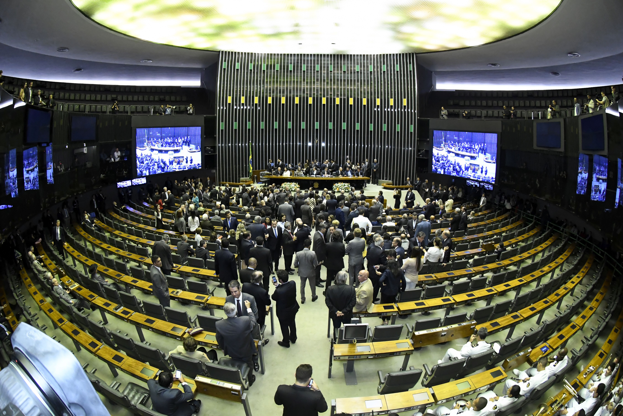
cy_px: 208
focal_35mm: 15
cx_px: 312
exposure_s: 1/80
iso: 5000
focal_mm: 10.5
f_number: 5.6
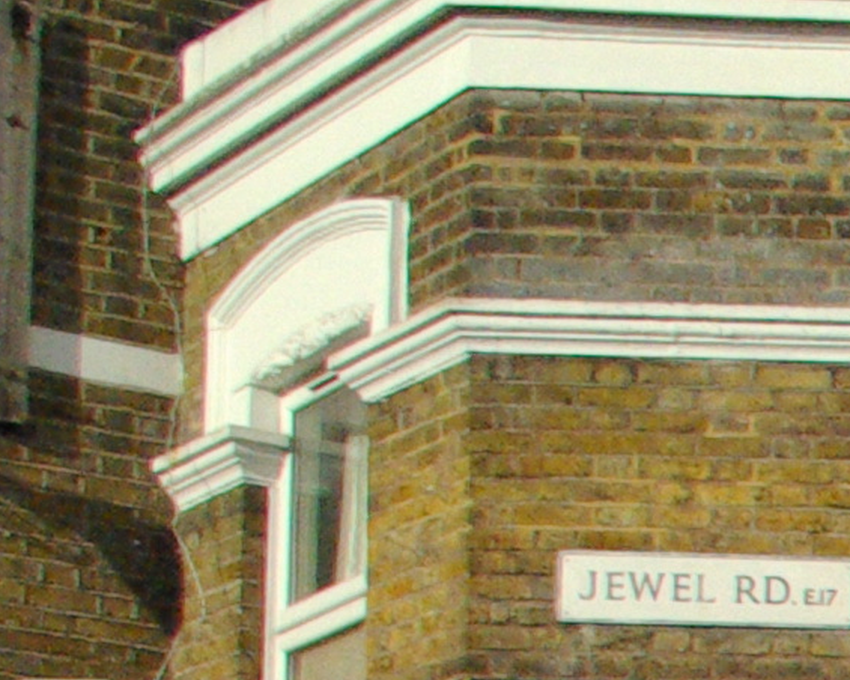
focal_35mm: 174
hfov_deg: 9.0
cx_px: 2545
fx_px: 4377
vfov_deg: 8.5
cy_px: 1322
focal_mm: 18
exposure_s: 1/3200
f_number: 11
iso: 1600
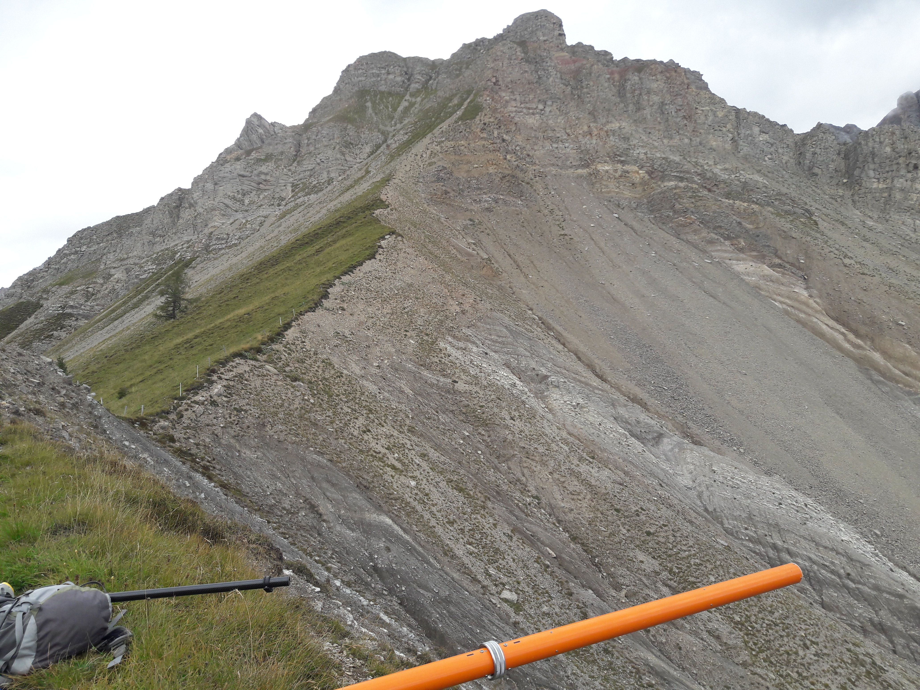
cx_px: 460
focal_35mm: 28
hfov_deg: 63.4
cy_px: 345
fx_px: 744
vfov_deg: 49.7
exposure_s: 1/650
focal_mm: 3.7
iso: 40
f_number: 1.9
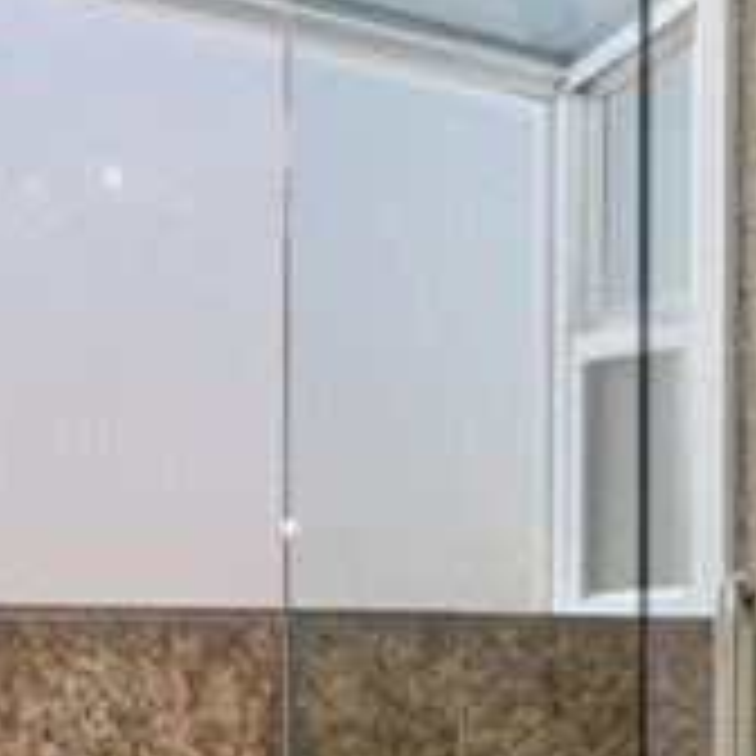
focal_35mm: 83
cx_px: 1418
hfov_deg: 16.8
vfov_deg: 20.4
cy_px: 695
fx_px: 2051
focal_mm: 16
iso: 200
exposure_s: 1/15
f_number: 8
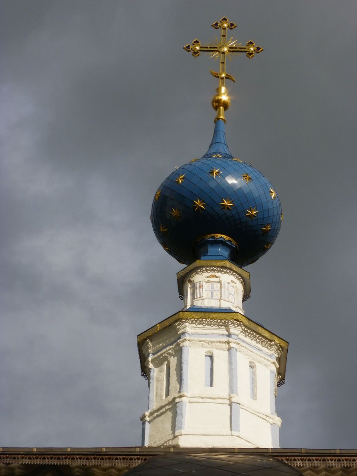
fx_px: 1348
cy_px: 240
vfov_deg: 20.0
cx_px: 179
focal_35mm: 98
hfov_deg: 15.1
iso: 100
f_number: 7.1
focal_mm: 17.1
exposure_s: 1/400
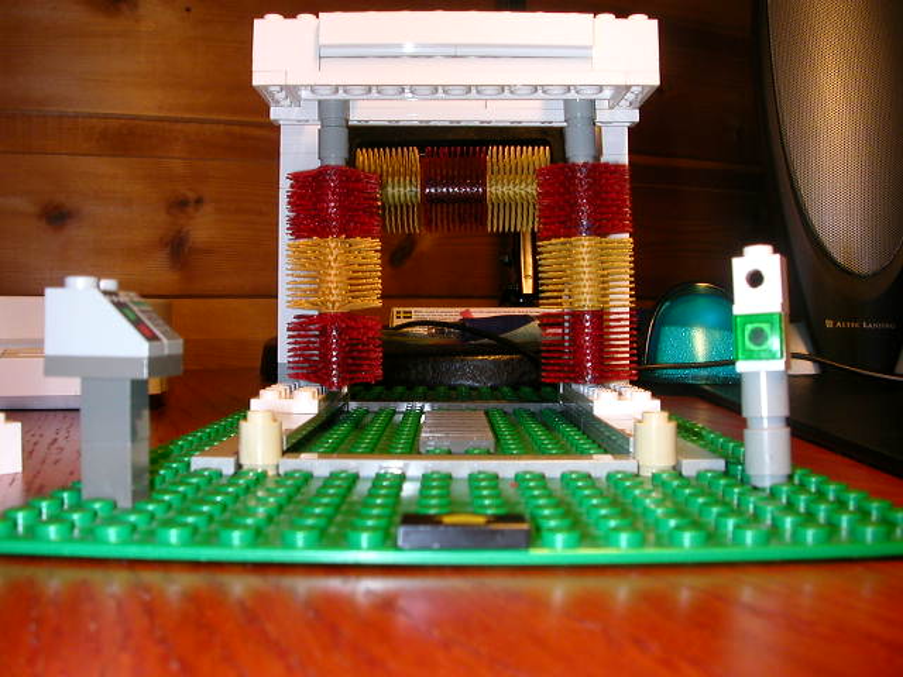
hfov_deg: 50.1
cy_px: 338
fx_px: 965
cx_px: 452
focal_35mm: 37
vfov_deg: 38.7
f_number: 4.5
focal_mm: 5.6
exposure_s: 1/30
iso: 100
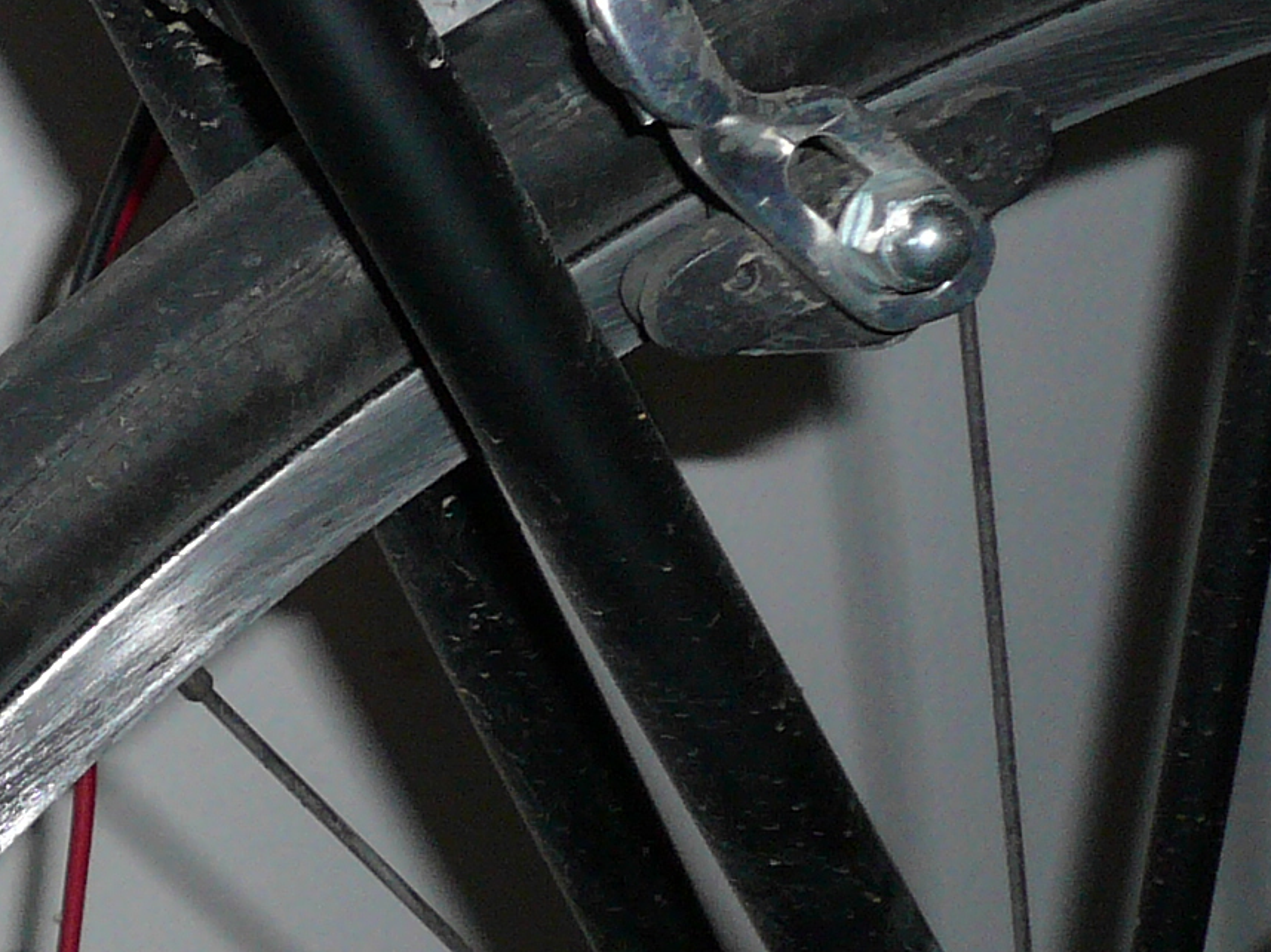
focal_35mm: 104
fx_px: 3817
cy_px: 672
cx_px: -703
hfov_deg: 16.9
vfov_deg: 14.2
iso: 100
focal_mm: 4.7
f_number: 2.8
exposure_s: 1/30
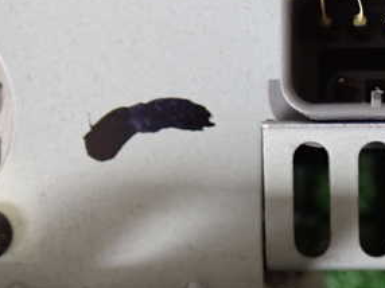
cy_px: 90
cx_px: 397
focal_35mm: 105
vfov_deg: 14.0
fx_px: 1167
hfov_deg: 18.2
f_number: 3.2
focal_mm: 9.01
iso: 800
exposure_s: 1/15
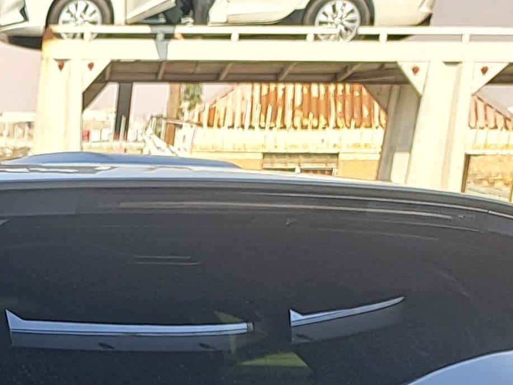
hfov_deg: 14.4
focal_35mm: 121
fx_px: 1793
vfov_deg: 10.7
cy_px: 881
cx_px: -394
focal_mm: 5.23
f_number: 1.8
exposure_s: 1/319
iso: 50
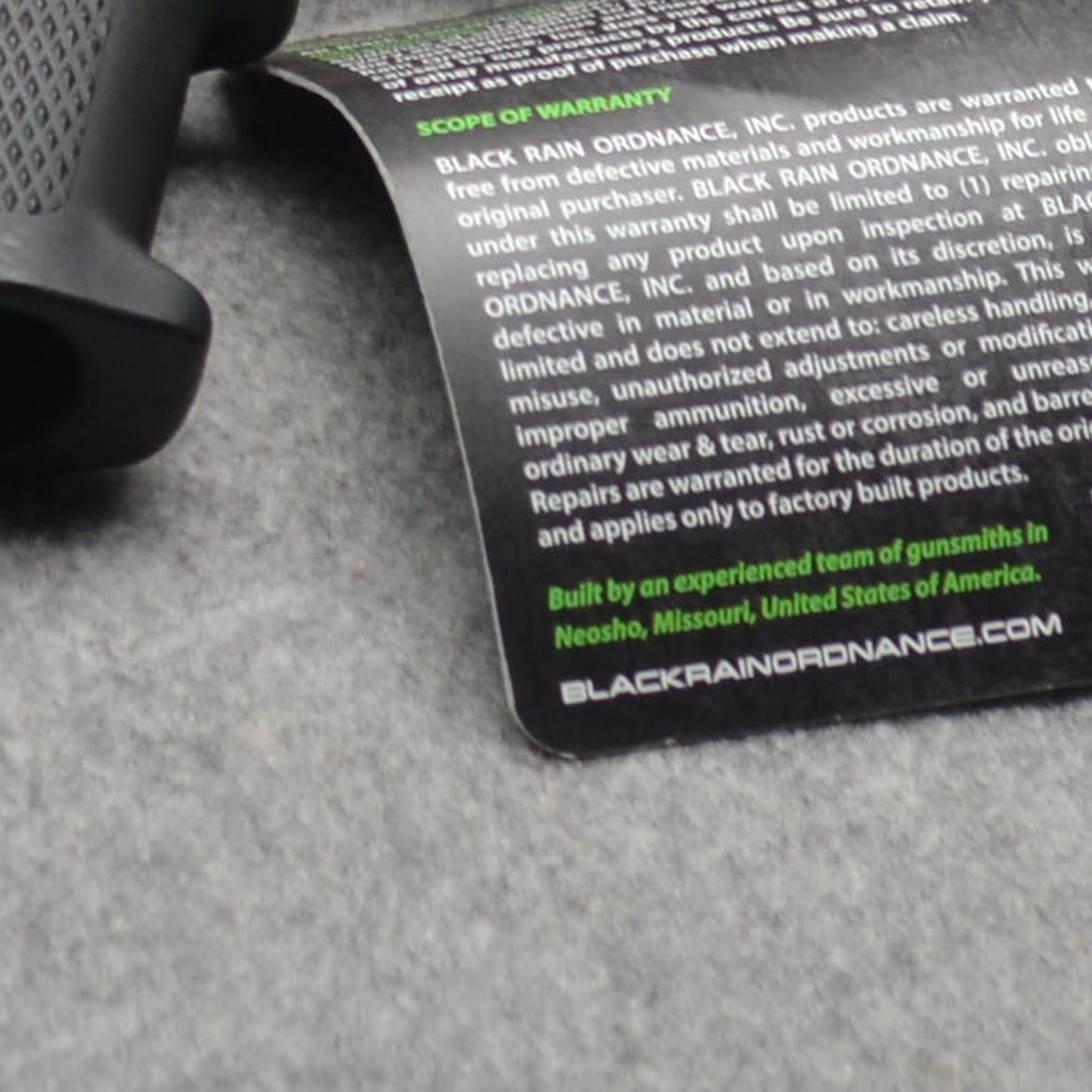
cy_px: -841
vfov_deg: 7.1
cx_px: 378
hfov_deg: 7.3
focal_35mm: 239
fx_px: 8530
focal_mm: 24
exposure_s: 1/200
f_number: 4.5
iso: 100
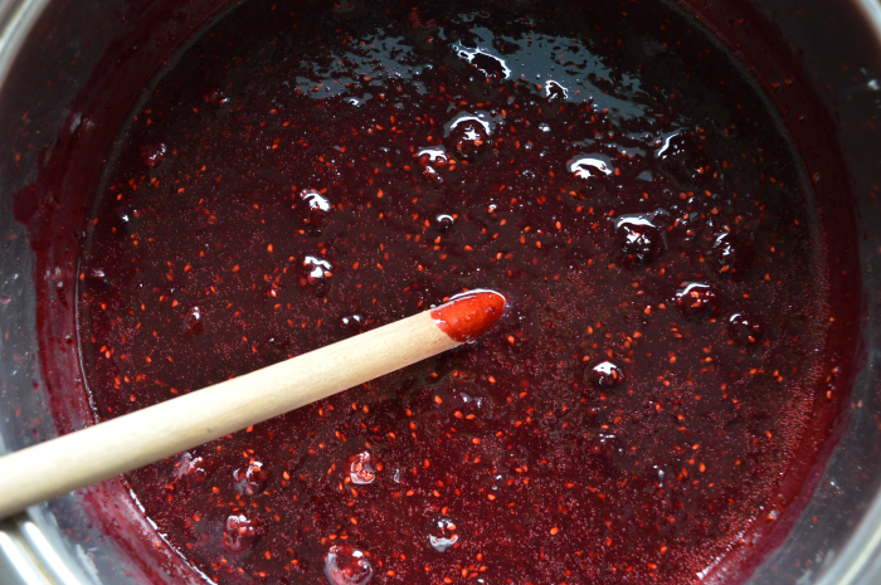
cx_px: 440
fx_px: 917
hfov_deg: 51.3
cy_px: 292
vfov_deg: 35.4
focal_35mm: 38
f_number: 5
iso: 200
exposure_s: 1/13
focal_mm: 25
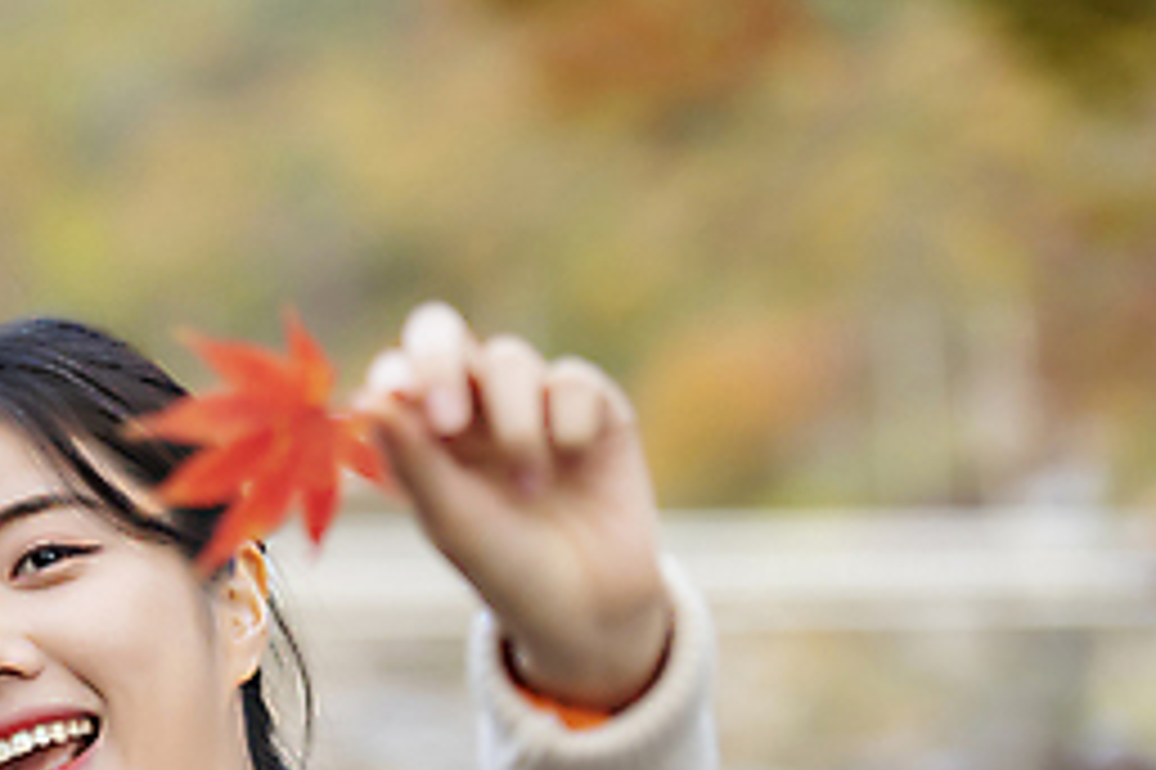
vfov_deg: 5.6
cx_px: -175
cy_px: 491
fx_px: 7862
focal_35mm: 245
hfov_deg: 8.3
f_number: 2.8
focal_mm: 105
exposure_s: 1/400
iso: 400
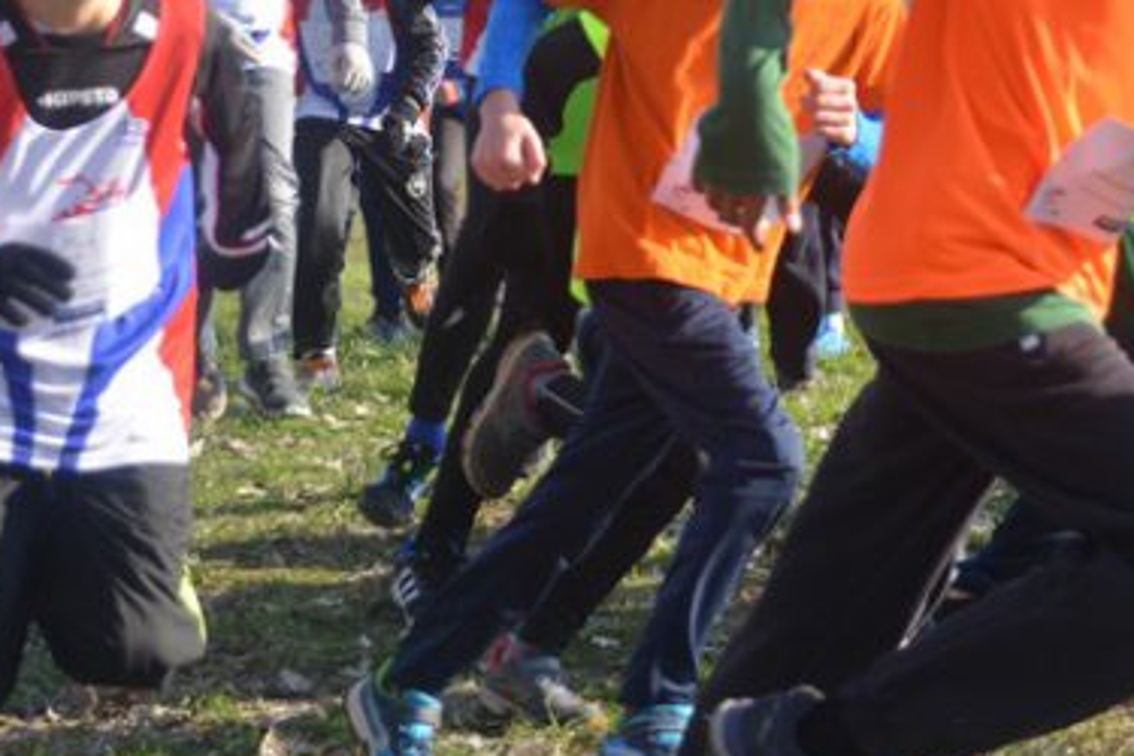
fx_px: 4252
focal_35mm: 135
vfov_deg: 10.1
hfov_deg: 15.2
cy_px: 21
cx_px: 632
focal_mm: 44
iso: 450
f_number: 4.5
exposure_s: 1/1000
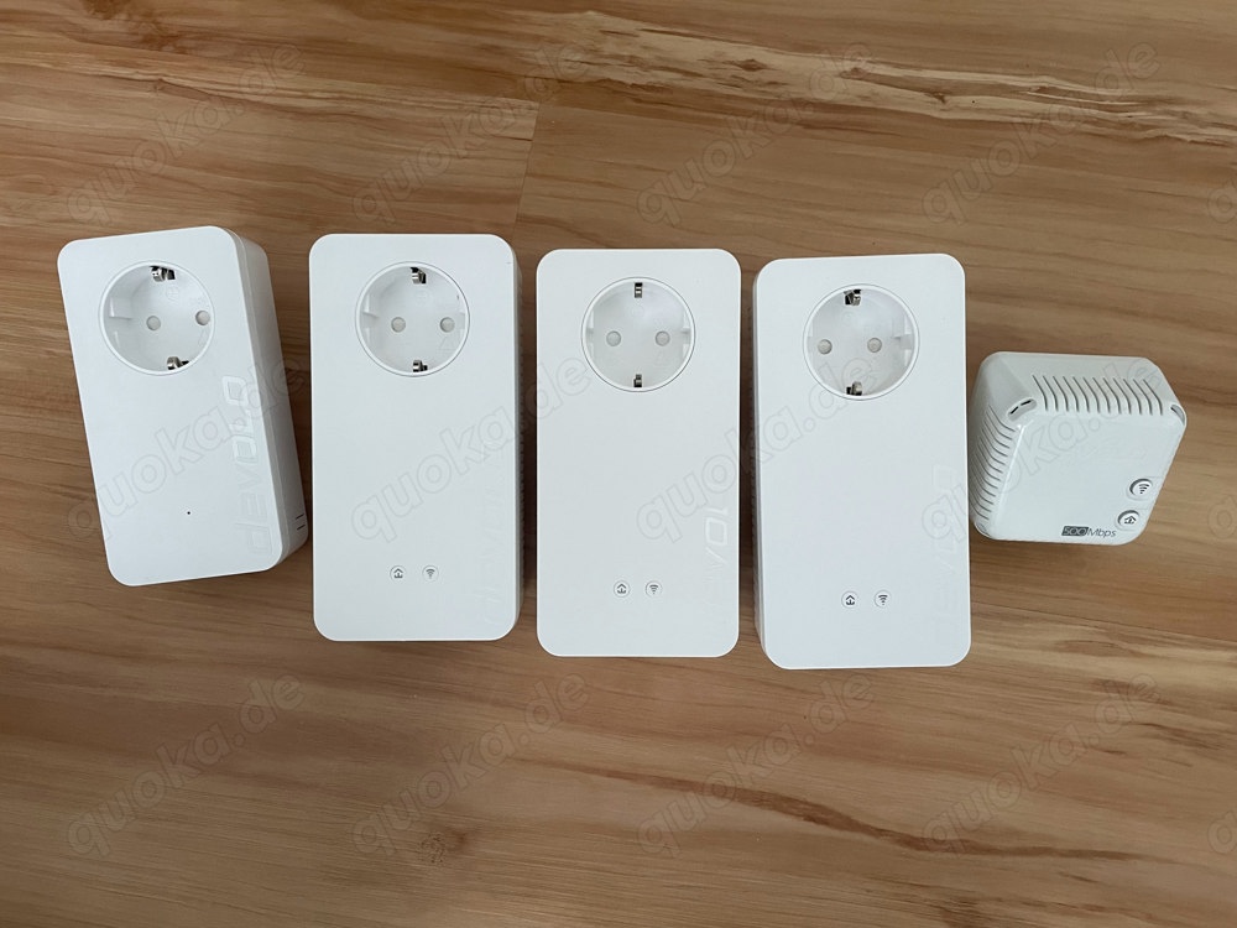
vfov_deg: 53.1
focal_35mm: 26
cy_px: 464
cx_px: 618
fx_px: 929
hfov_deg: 67.3
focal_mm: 4.2
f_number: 1.6
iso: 250
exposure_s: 1/60
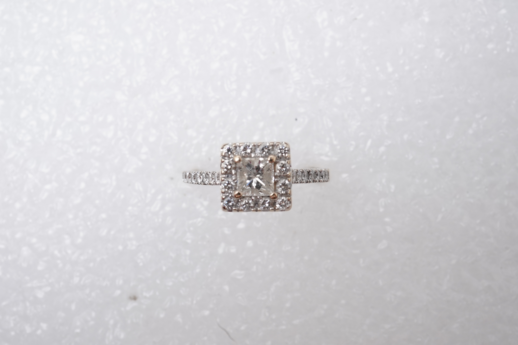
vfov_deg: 29.9
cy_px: 172
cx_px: 259
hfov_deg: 43.6
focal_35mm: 45
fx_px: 647
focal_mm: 30
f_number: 18
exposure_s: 1/125
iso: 400
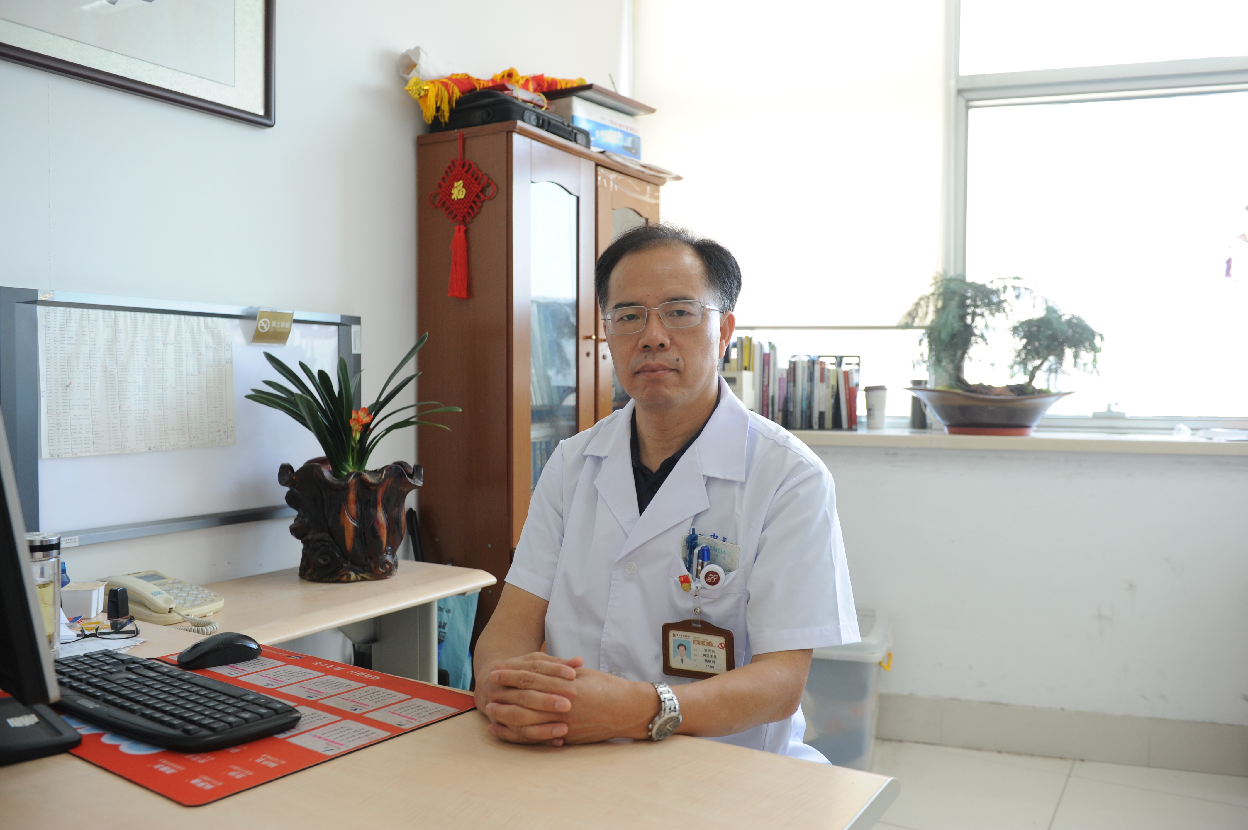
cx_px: 624
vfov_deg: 44.9
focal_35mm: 29
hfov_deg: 63.7
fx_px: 1005
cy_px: 415
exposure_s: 1/125
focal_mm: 29
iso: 800
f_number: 4
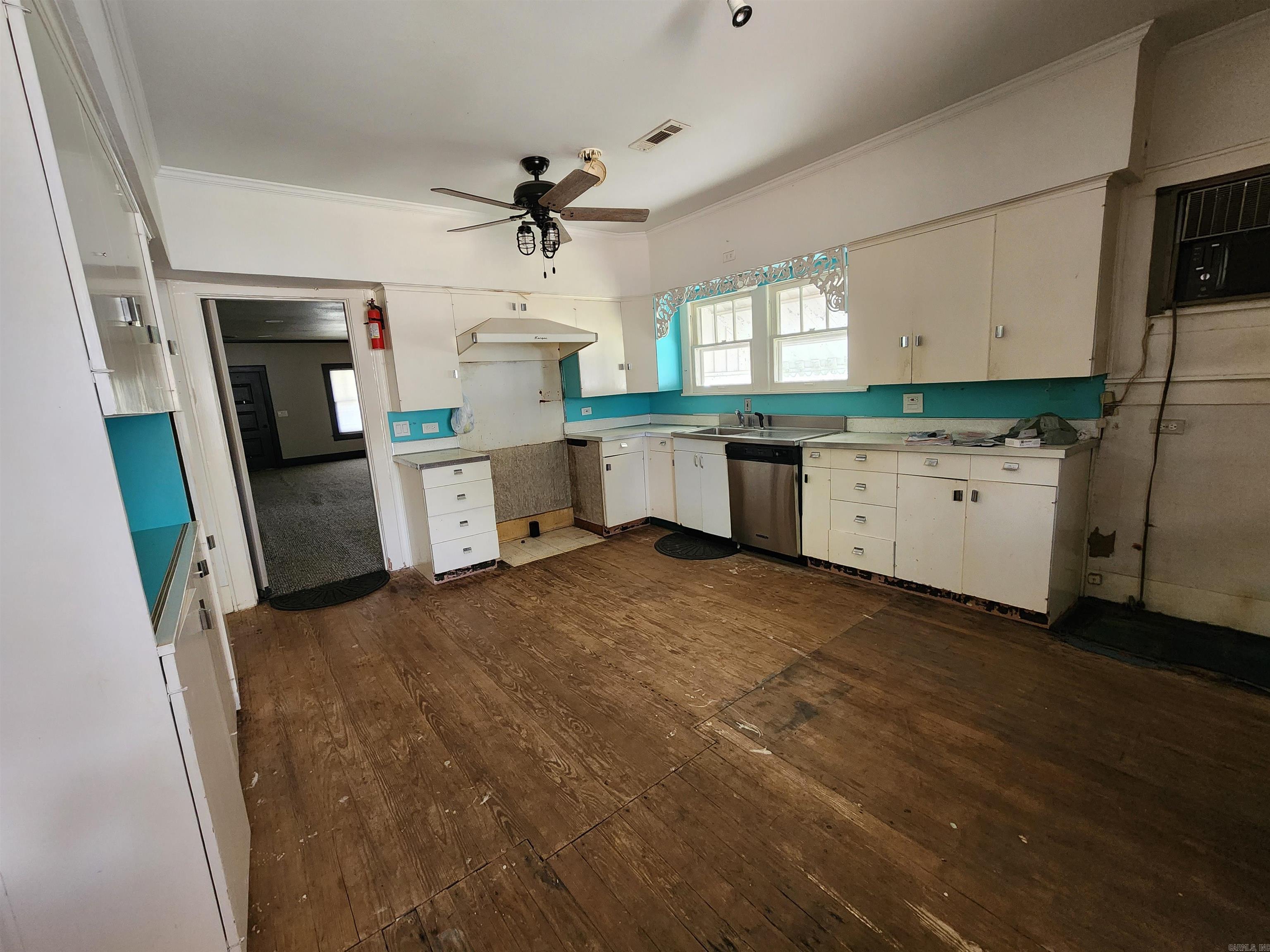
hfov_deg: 106.2
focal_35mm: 13
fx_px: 477
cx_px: 635
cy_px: 476
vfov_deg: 89.9
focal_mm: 2.2
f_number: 2.2
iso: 400
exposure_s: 1/60
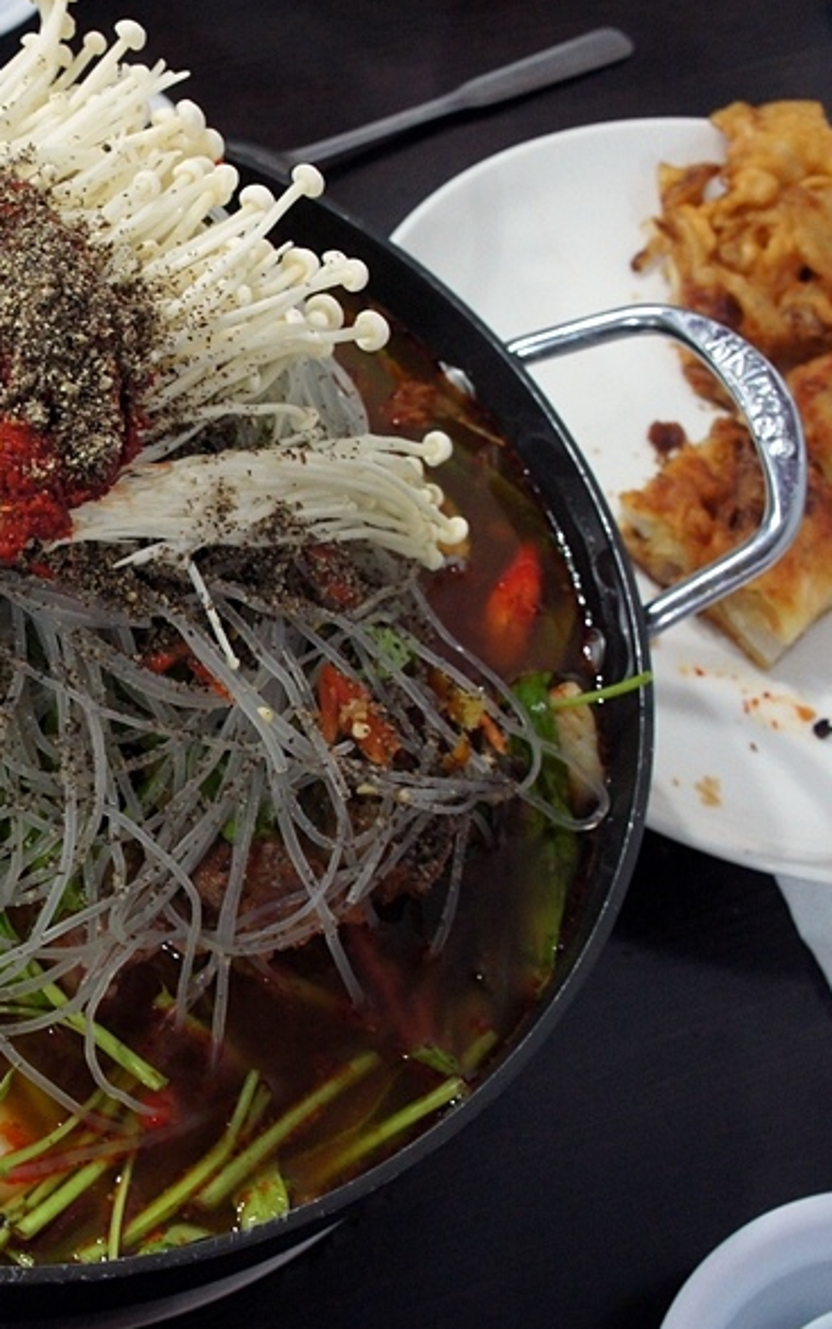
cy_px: 666
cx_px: -79
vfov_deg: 37.7
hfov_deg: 22.7
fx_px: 1949
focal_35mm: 54
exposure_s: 1/13
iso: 1600
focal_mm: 23
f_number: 8
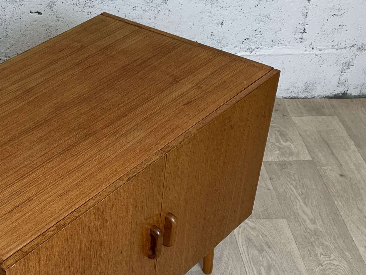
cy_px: 237
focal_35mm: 65
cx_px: 63
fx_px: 687
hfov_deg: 29.0
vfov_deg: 22.2
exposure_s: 1/100
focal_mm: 4.25
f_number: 1.8
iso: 64
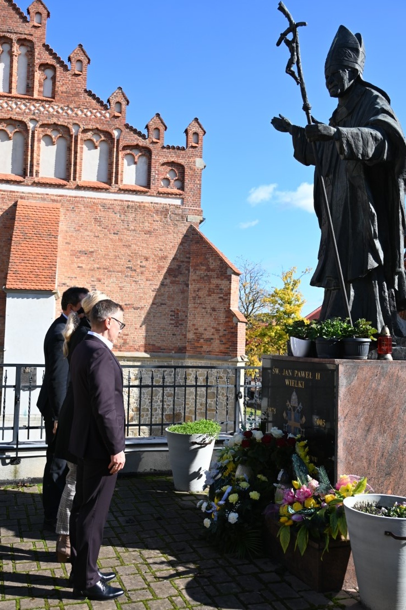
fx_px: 584
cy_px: 305
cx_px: 203
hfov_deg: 38.3
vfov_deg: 55.1
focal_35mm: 34
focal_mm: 34.5
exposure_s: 1/250
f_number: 6.3
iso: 100
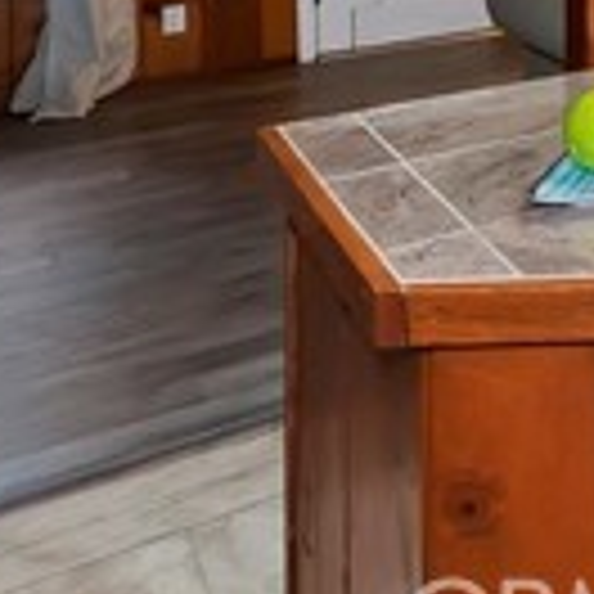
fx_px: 1204
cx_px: 1372
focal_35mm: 62
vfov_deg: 22.9
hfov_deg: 15.9
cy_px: -277
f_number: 8
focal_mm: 10
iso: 400
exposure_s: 1/30
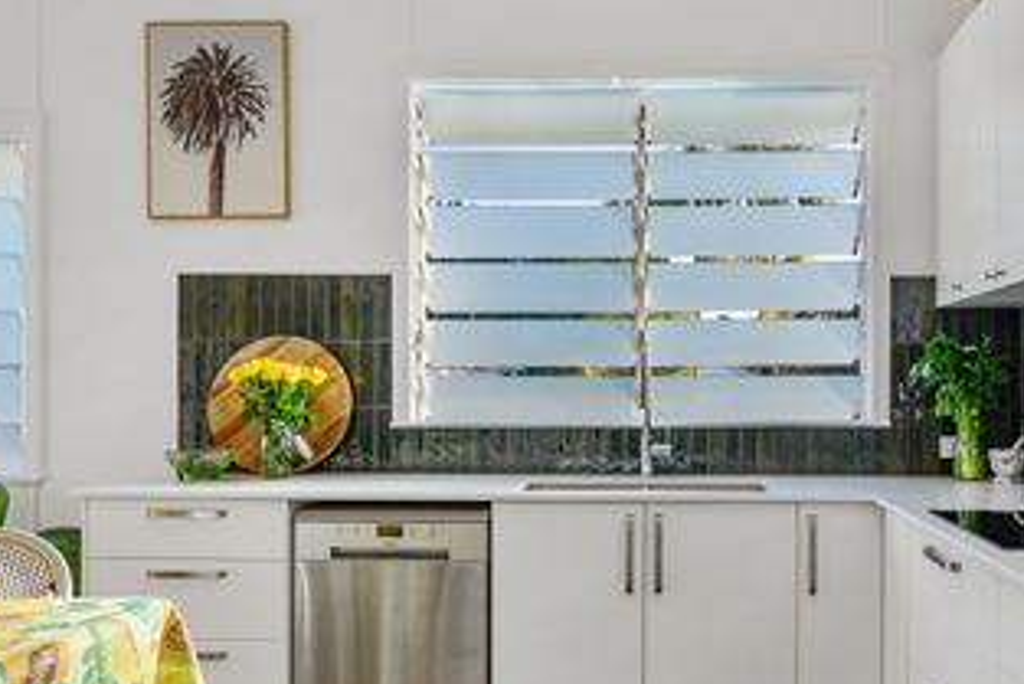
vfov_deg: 39.9
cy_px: 401
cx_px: 671
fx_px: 939
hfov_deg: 56.2
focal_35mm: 33
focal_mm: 22
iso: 400
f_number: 8
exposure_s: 1/80
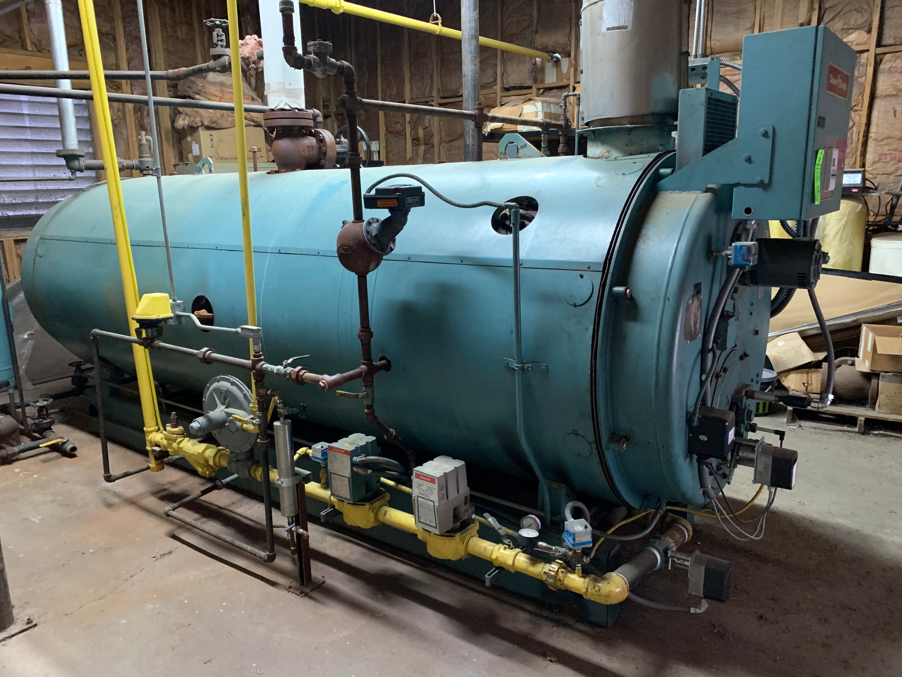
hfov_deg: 67.3
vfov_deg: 53.1
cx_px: 451
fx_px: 677
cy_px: 338
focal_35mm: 26
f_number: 1.8
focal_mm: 4.25
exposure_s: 1/30
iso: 400
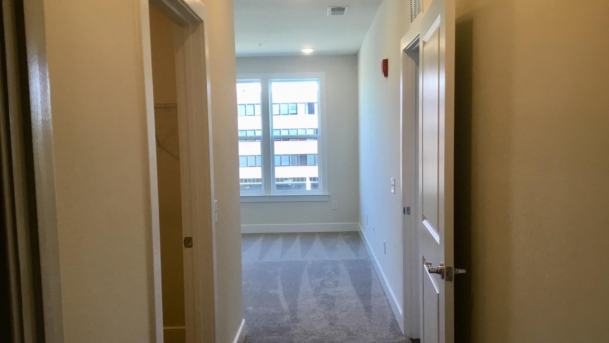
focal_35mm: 34
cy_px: 186
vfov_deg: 34.6
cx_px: 306
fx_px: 549
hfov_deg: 58.0
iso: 32
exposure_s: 1/30
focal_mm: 3.3
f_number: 2.4
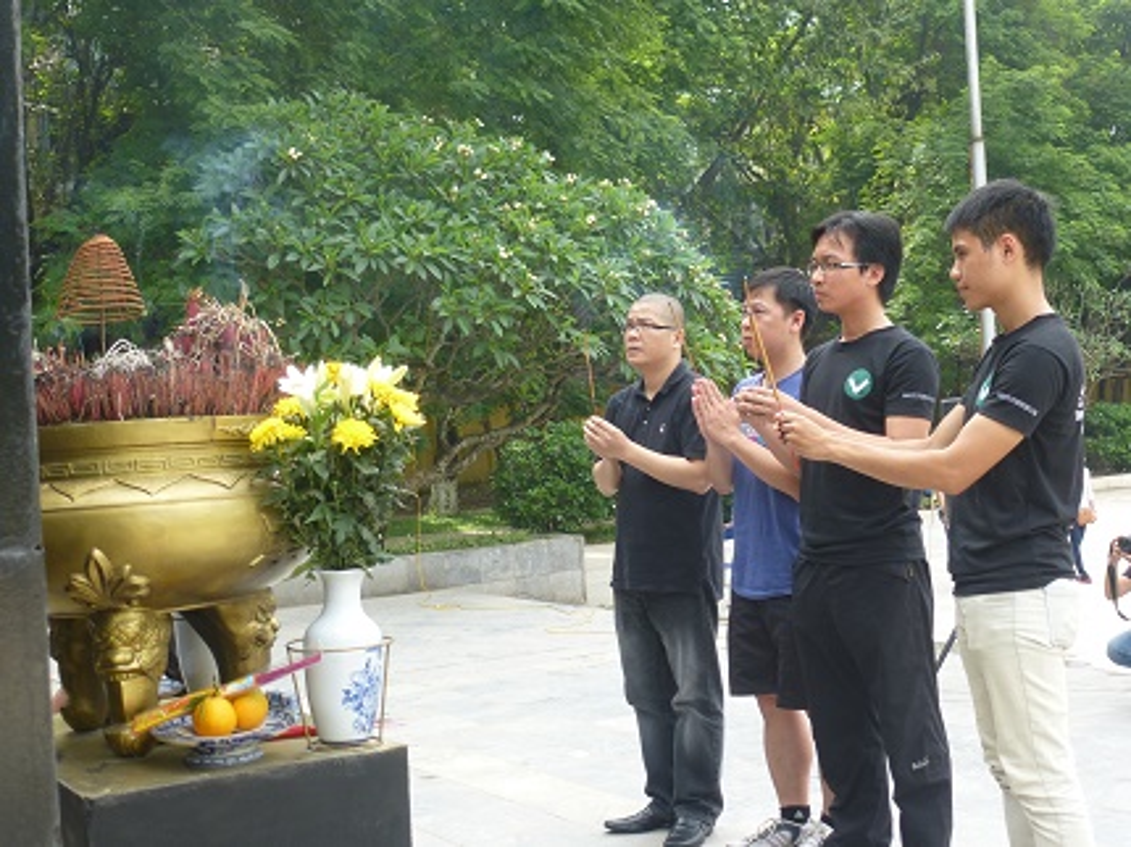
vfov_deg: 29.6
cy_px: 424
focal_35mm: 49
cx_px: 566
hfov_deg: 38.9
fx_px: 1600
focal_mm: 8.7
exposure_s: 1/100
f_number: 4.1
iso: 100
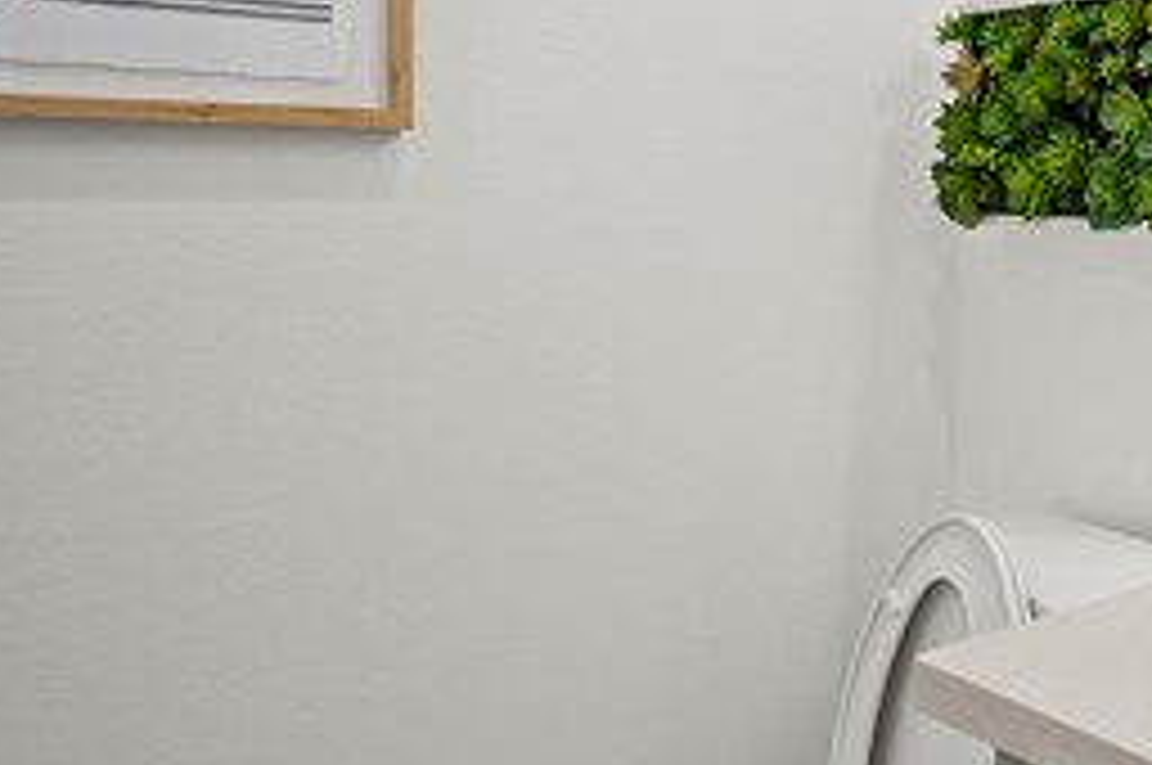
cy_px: 220
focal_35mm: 35
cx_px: 1332
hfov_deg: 40.8
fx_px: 1119
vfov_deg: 37.1
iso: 640
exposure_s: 1/5
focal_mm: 14
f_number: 9
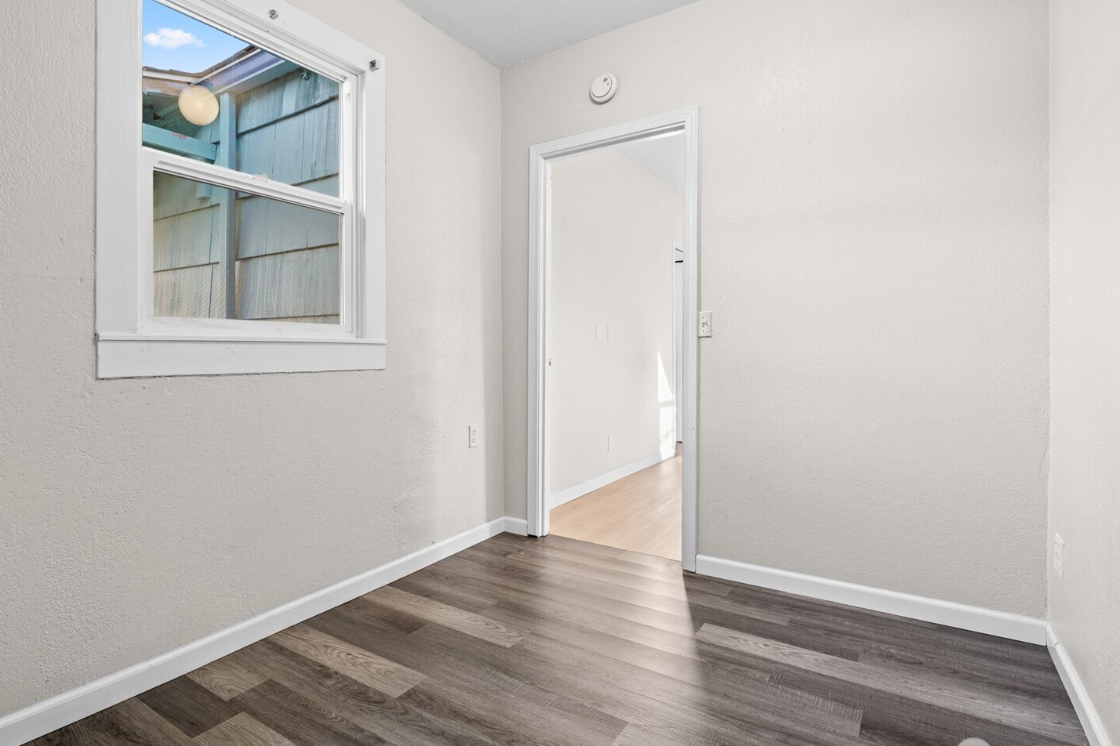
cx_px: 480
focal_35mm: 19
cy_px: 345
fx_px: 591
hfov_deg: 86.4
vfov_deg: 64.5
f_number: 8
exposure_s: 1/2.5
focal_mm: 16
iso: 250
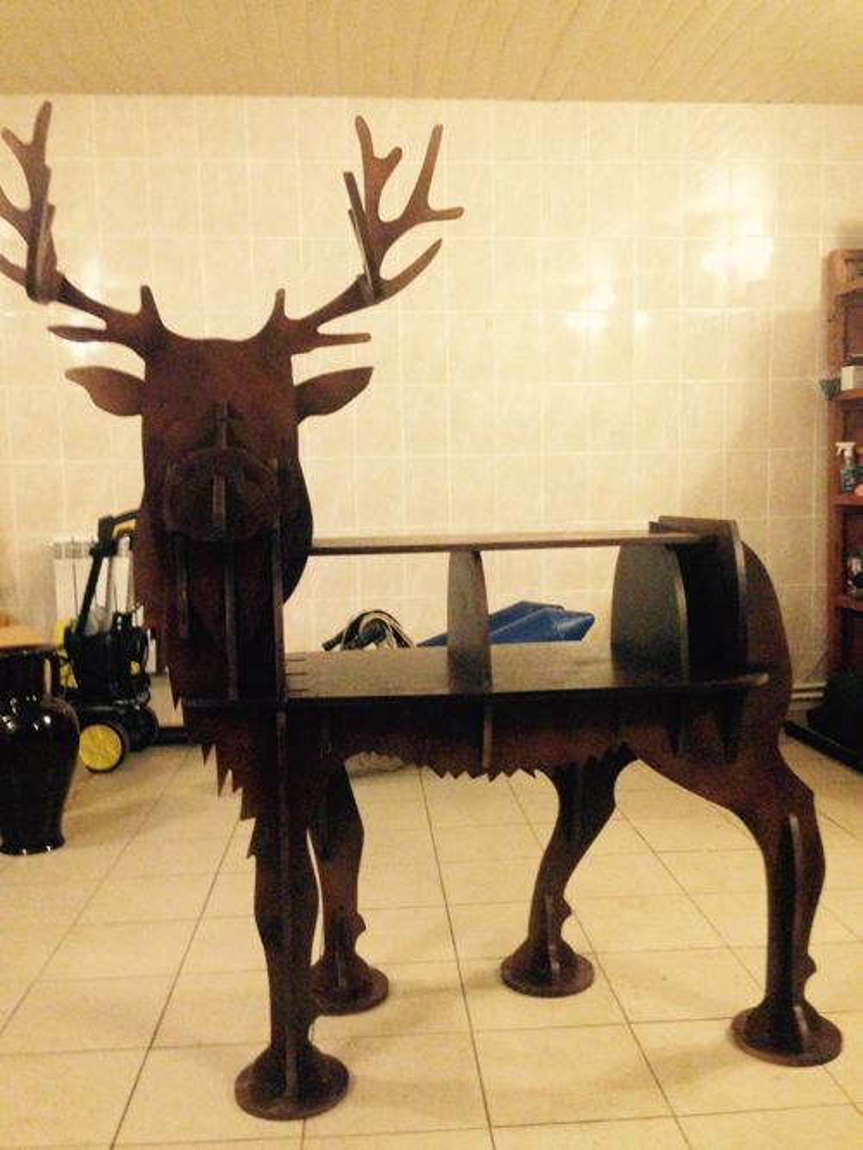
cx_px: 432
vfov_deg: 55.3
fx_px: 1096
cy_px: 575
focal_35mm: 33
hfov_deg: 43.0
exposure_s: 1/15
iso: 500
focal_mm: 4.12
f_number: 2.4
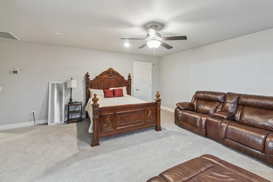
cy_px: 80
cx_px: 151
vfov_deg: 70.2
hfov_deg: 92.9
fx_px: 129
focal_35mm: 17
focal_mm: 10
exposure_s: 1/10
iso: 200
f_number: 7.1
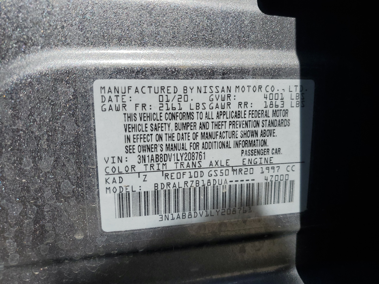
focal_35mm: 26
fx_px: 285
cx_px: 190
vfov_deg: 53.1
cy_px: 142
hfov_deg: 67.3
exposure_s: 1/5000
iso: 50
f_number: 1.5
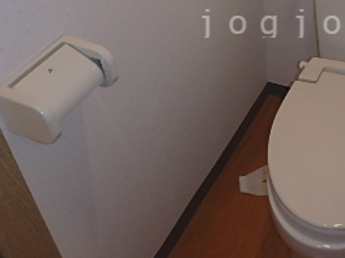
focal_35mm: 51
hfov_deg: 35.9
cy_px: 22
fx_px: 508
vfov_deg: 27.5
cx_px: 289
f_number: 3.5
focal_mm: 3.7
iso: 200
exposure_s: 1/30
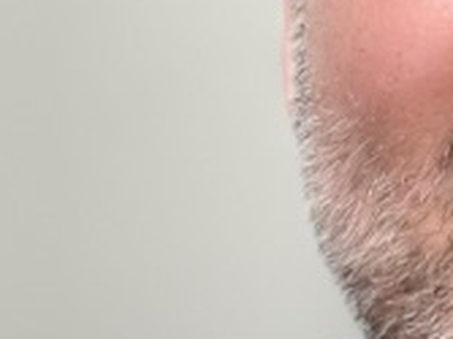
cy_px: -168
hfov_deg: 16.5
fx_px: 1504
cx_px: 534
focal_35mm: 115
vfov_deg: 12.3
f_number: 2.2
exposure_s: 1/60
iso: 125
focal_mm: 2.71
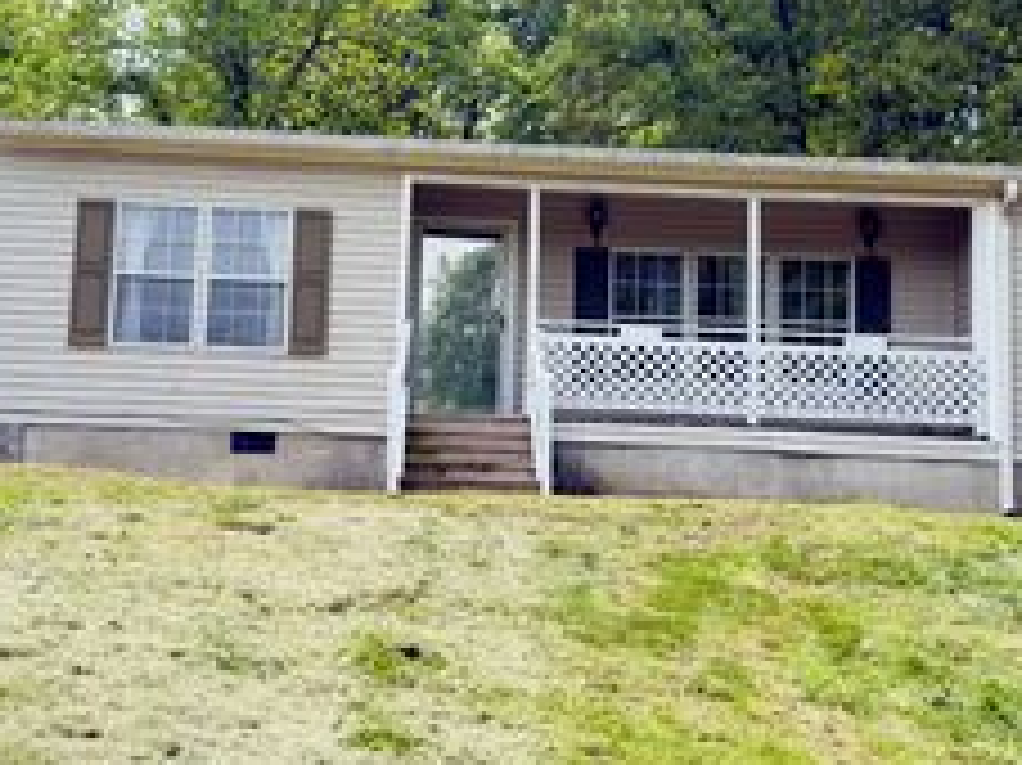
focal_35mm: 64
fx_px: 1889
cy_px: 299
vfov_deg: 22.9
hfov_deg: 30.3
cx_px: 491
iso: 80
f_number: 1.78
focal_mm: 6.76
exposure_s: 1/4545
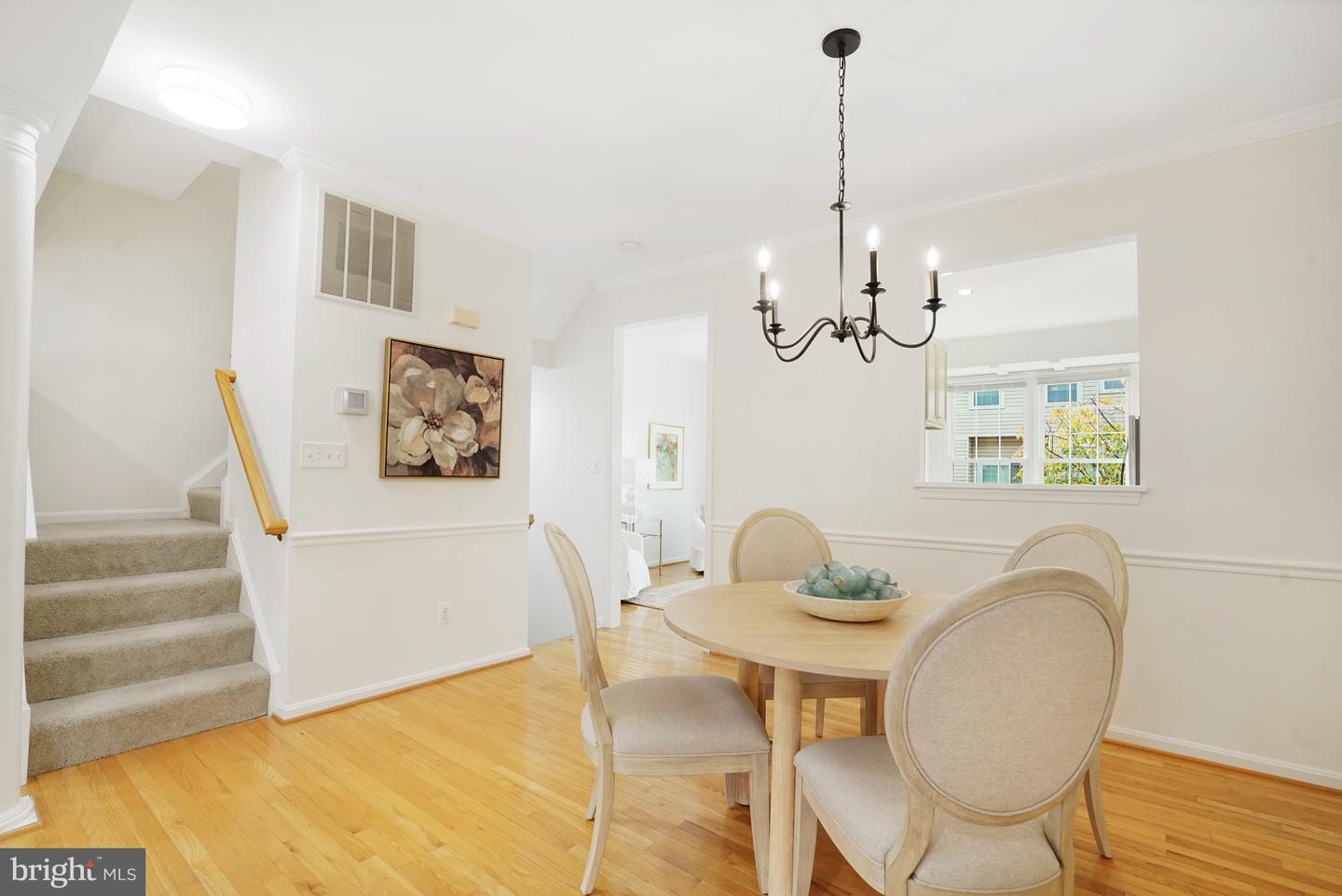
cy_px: 448
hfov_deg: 96.7
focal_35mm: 16
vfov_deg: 73.8
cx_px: 671
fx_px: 597
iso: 1250
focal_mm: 16
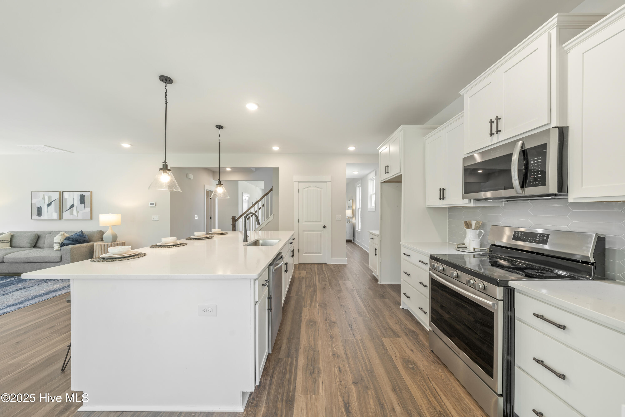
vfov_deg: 90.0
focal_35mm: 12
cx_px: 312
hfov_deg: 112.6
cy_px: 208
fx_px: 208
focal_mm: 12
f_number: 9
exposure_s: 1/2
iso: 100
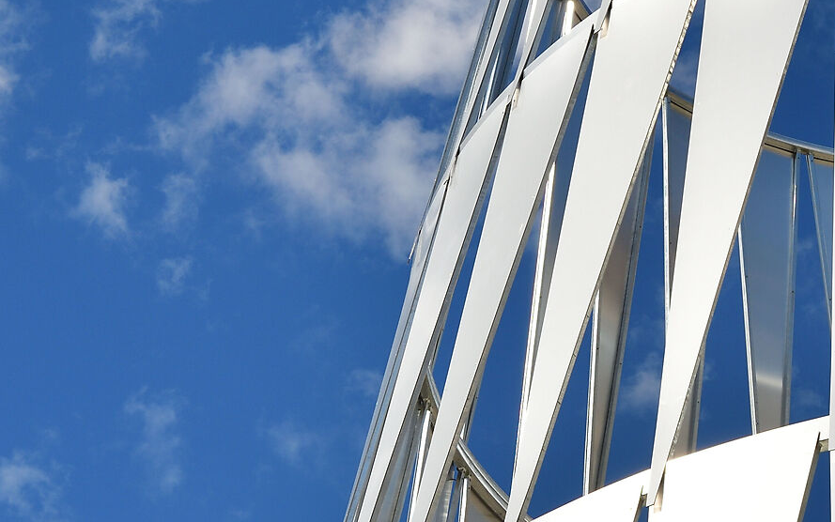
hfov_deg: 12.7
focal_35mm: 165
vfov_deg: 7.9
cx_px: 526
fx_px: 3756
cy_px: 12
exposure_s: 1/500
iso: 100
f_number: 7.1
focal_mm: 40
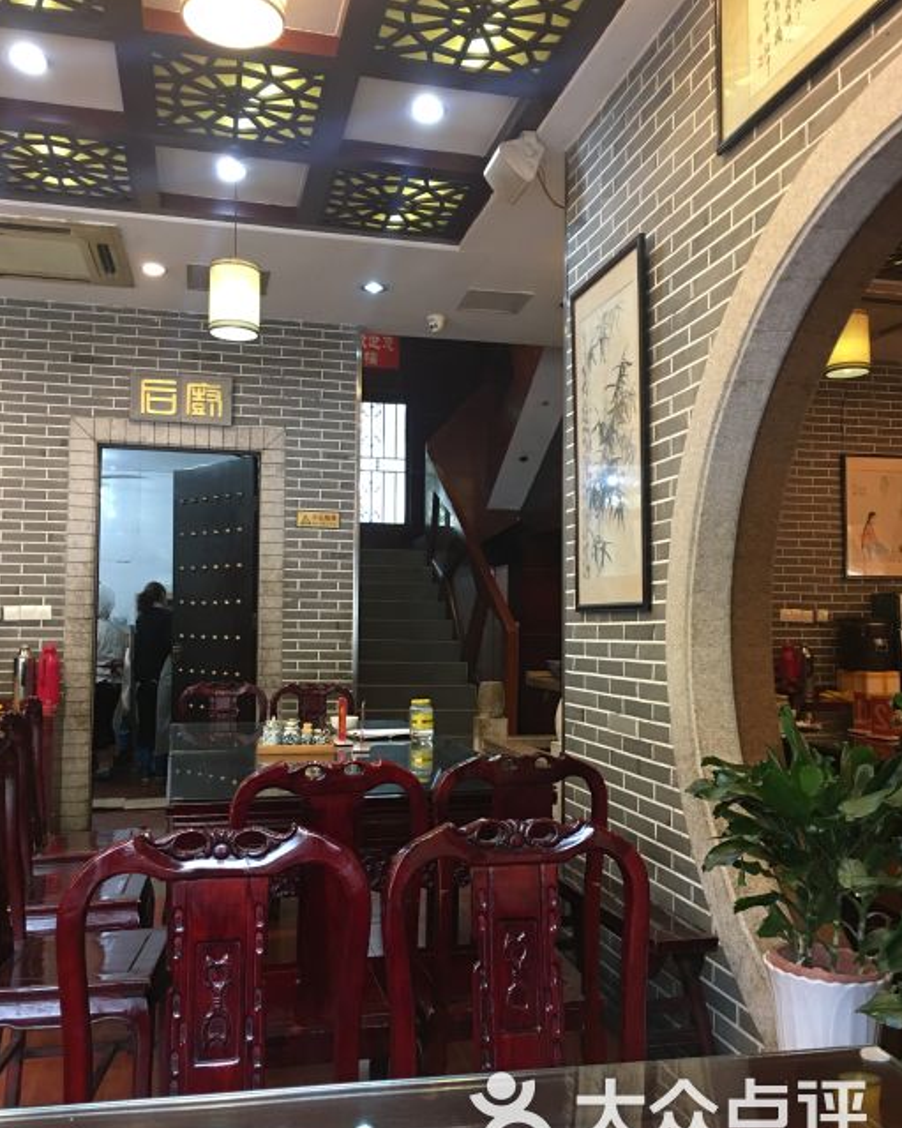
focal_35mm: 31
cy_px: 588
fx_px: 1035
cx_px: 449
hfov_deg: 47.1
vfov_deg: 57.2
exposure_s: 1/17
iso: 100
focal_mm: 4.15
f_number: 2.2
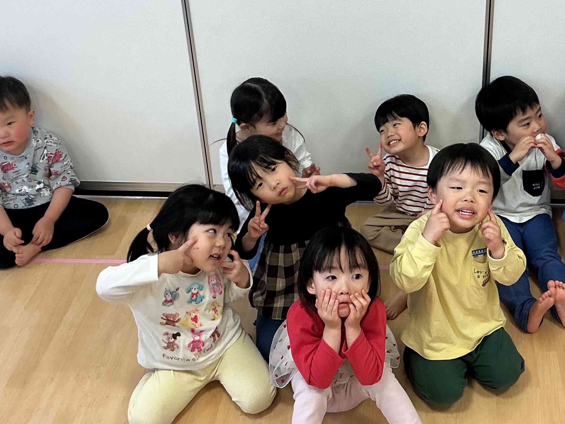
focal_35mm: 54
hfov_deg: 35.1
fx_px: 881
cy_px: 119
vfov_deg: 26.8
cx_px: 392
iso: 64
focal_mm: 3
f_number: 1.8
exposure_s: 1/120
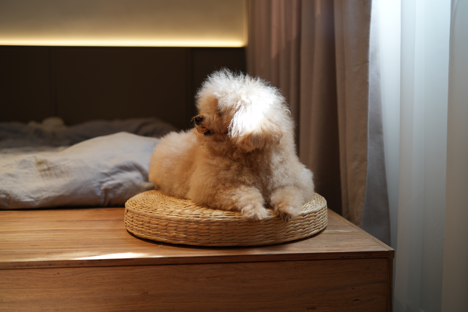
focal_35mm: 35
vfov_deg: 37.9
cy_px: 156
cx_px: 234
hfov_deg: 54.4
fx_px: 455
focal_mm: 35
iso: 125
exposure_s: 1/40
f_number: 2.5
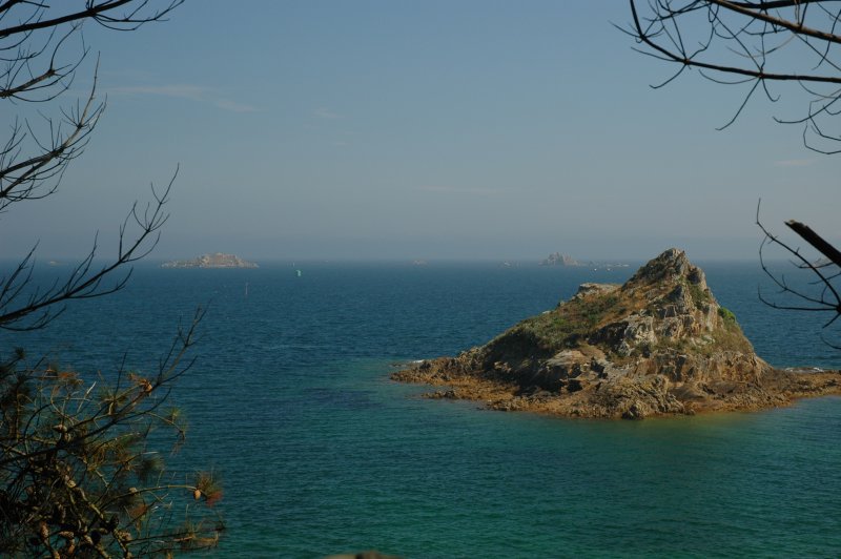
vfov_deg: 20.6
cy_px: 280
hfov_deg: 30.5
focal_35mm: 66
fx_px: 1541
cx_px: 420
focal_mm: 44
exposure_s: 1/160
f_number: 7.1
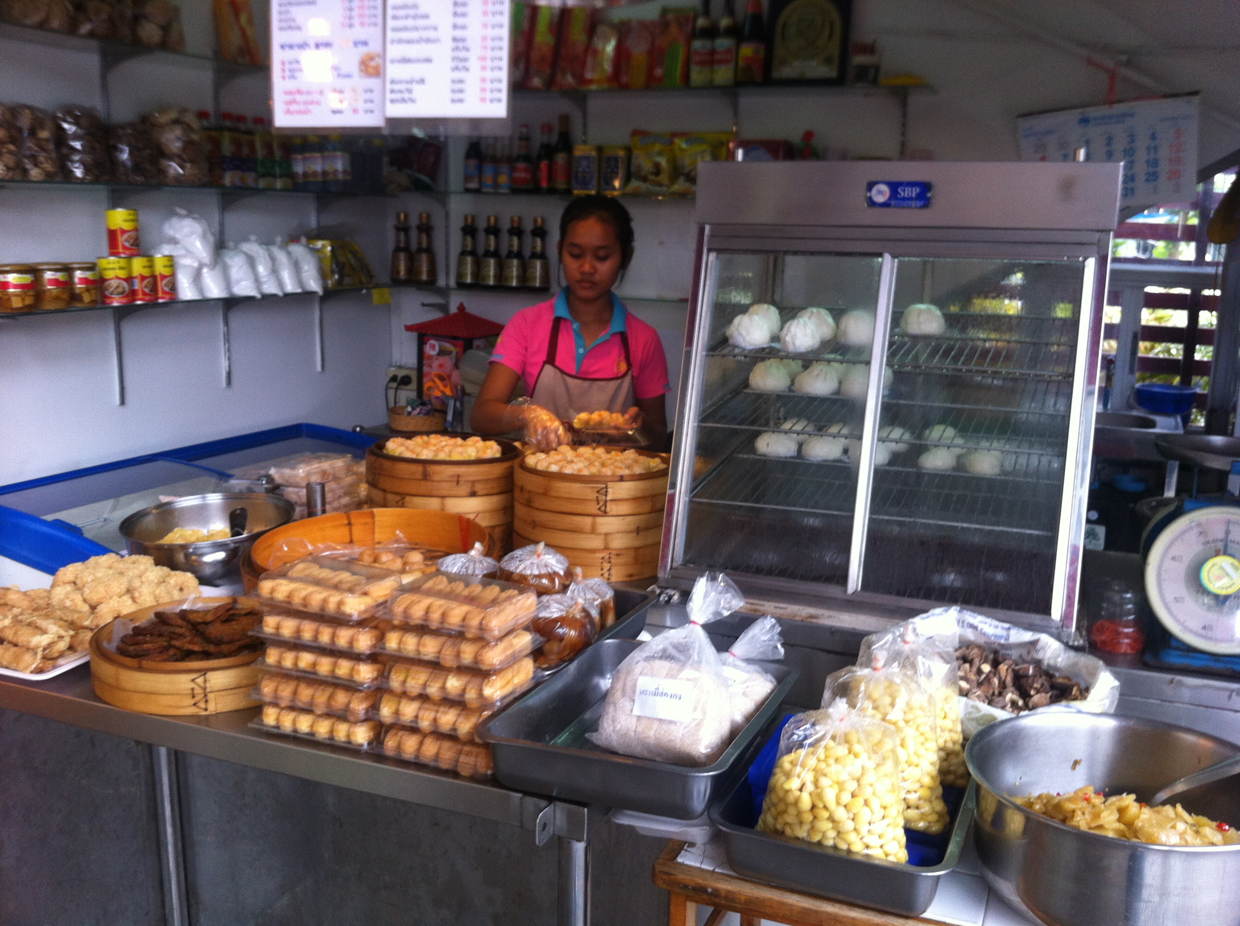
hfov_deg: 52.7
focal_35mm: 35
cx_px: 620
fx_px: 1252
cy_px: 463
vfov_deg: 40.6
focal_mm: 3.85
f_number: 2.8
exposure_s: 1/40
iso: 100
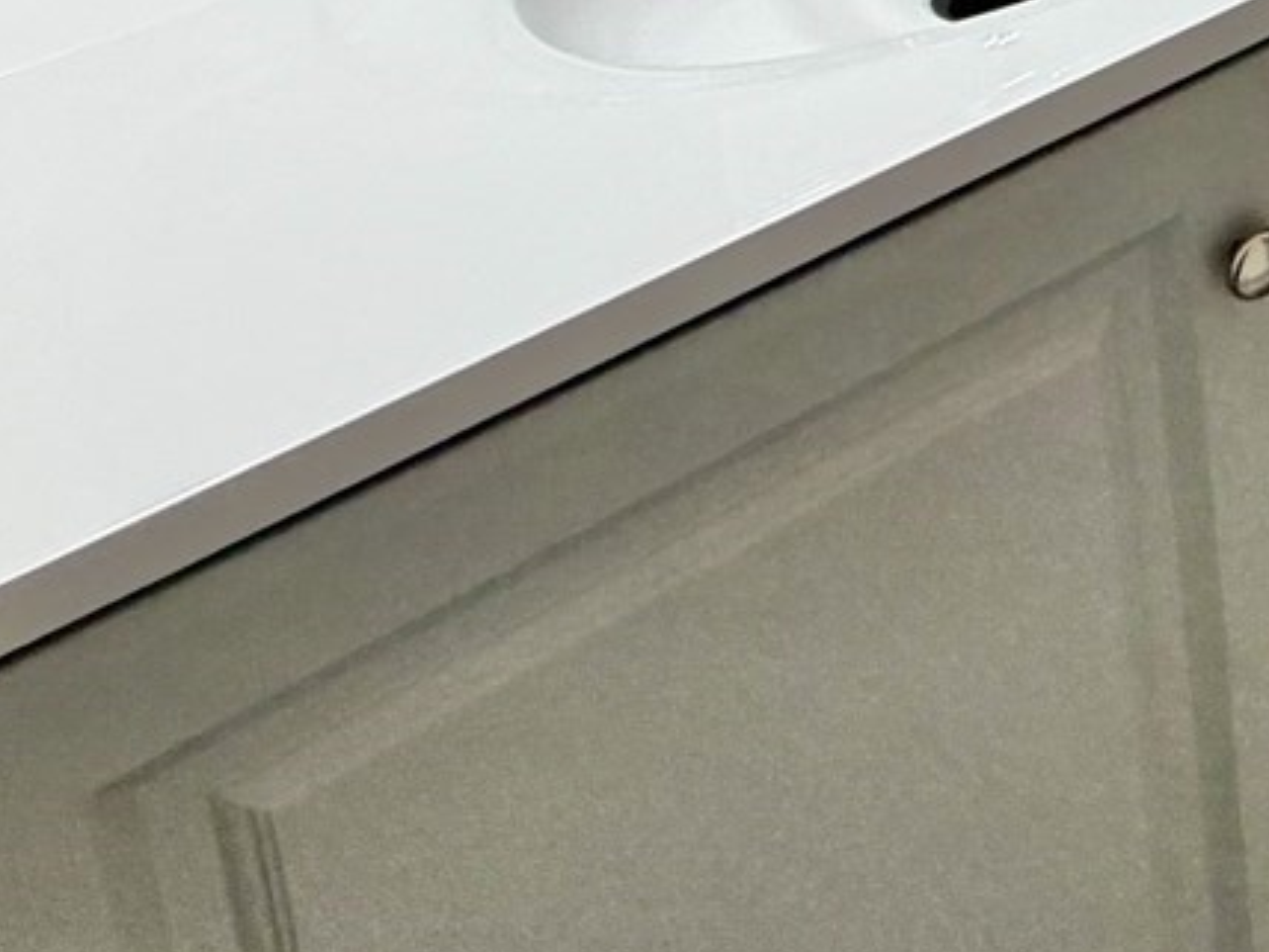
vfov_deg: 17.1
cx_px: 2218
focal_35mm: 67
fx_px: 2456
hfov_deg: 21.0
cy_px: -857
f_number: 2.2
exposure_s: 1/120
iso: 250
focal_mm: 2.22
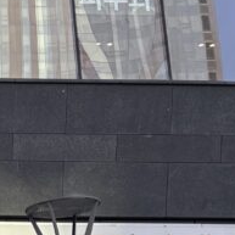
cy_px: 293
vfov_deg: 13.8
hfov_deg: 11.5
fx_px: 937
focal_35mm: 122
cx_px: -353
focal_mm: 5.96
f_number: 1.6
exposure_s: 1/512
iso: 50
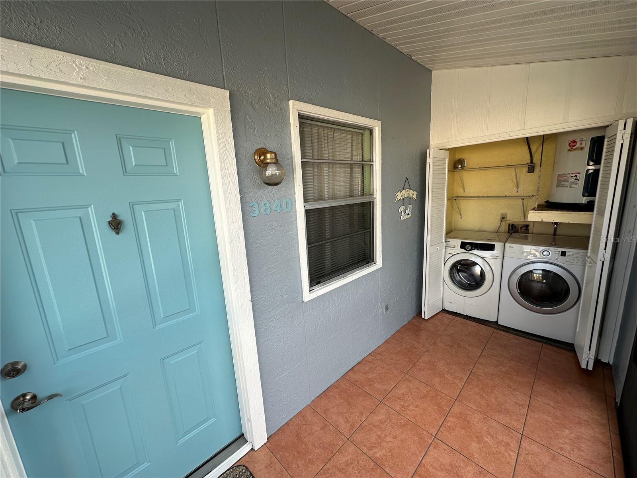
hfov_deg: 102.1
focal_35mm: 14
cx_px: 318
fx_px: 258
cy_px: 239
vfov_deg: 85.7
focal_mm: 2.22
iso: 40
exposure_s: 1/198
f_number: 2.2
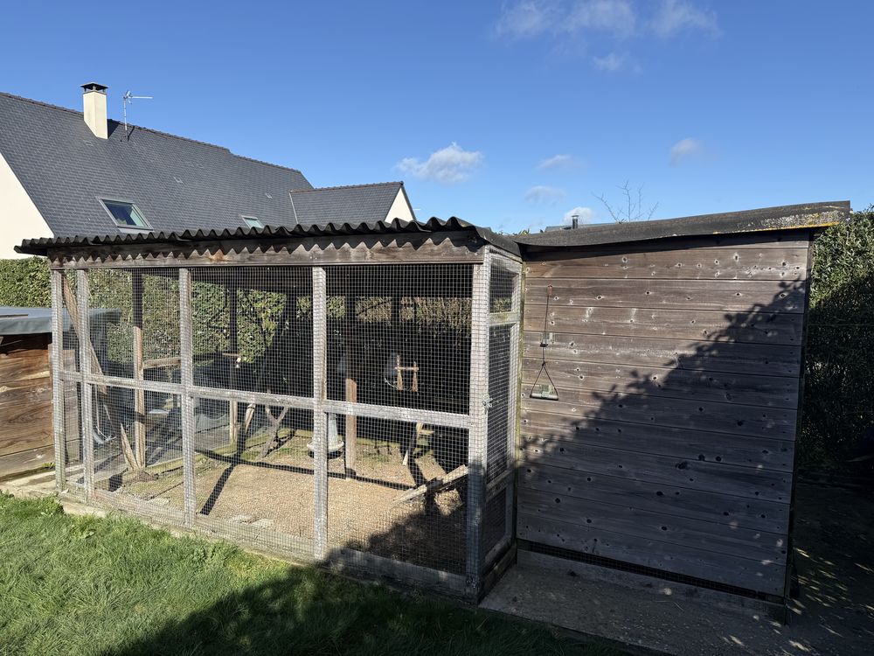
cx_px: 437
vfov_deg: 56.8
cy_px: 328
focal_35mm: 24
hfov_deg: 71.6
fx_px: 606
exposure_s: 1/3425
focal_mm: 6.76
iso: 80
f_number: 1.78
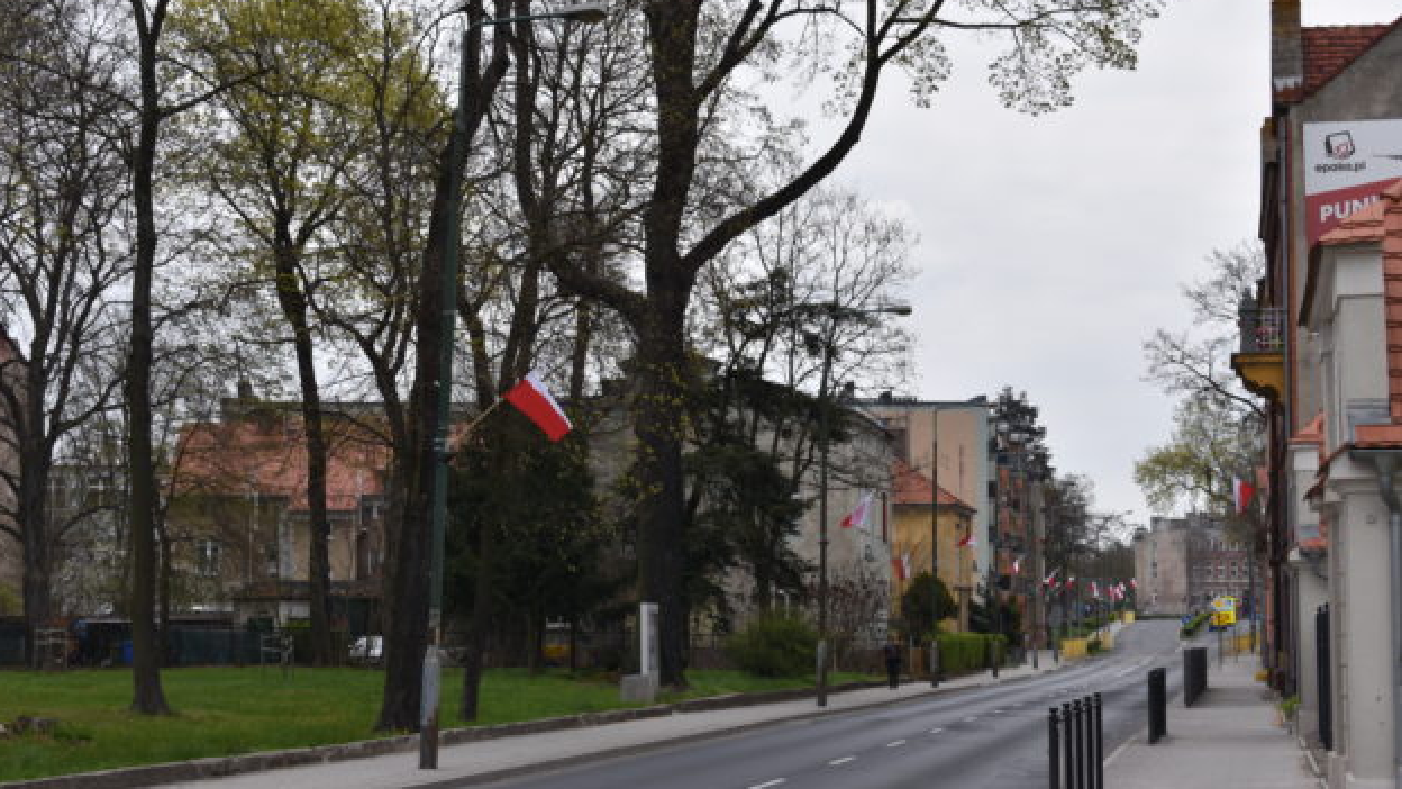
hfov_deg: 29.0
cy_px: 420
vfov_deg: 16.5
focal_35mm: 73
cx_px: 697
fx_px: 2714
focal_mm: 46
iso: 100
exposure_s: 1/250
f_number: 8
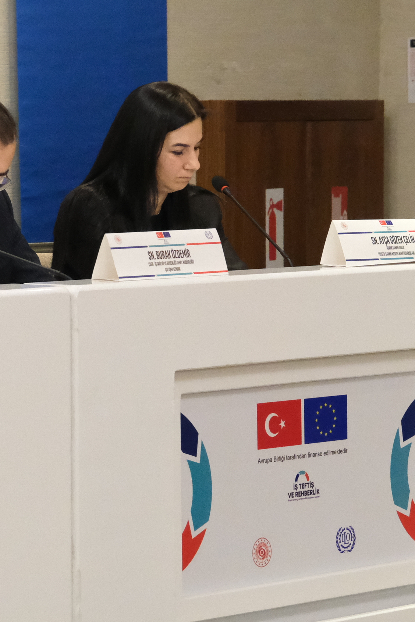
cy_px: 340
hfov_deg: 8.1
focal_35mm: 167
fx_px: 2887
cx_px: -117
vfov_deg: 12.3
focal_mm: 42.9
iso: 8000
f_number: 4
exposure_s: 1/250
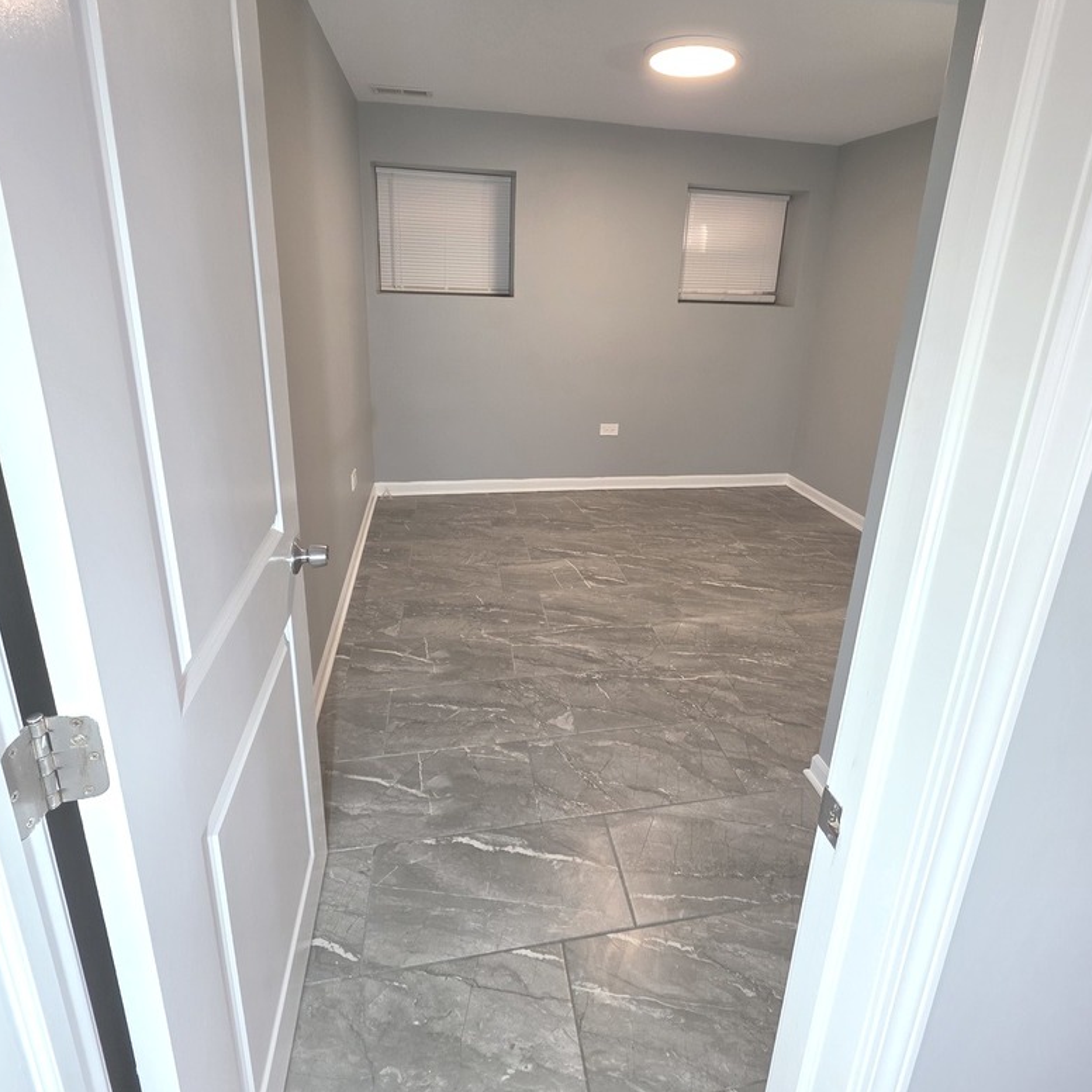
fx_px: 571
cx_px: 557
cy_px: 449
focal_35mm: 16
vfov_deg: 86.6
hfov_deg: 87.4
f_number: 1.9
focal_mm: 2.2
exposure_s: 1/120
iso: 125
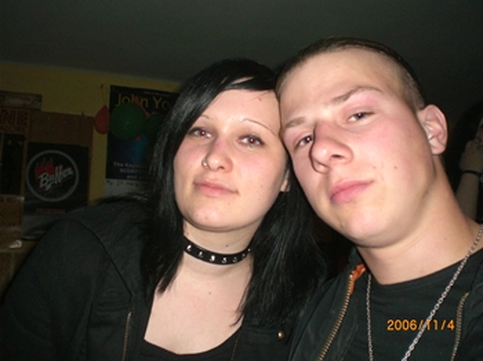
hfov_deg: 49.0
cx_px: 242
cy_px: 180
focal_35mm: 38
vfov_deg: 37.7
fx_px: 530
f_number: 3.1
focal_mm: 6.3
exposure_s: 1/60
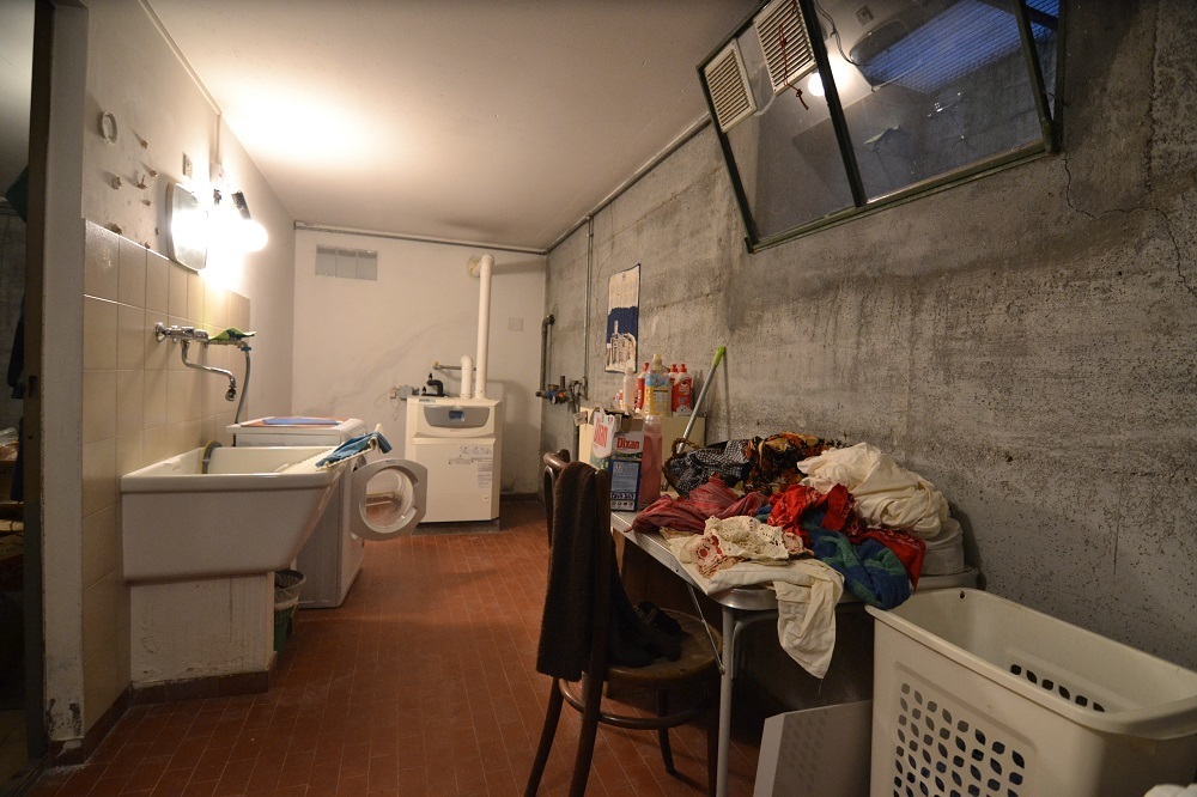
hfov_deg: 95.0
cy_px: 398
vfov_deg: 72.0
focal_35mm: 16
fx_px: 548
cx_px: 598
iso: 1250
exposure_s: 1/60
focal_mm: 11
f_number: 2.8
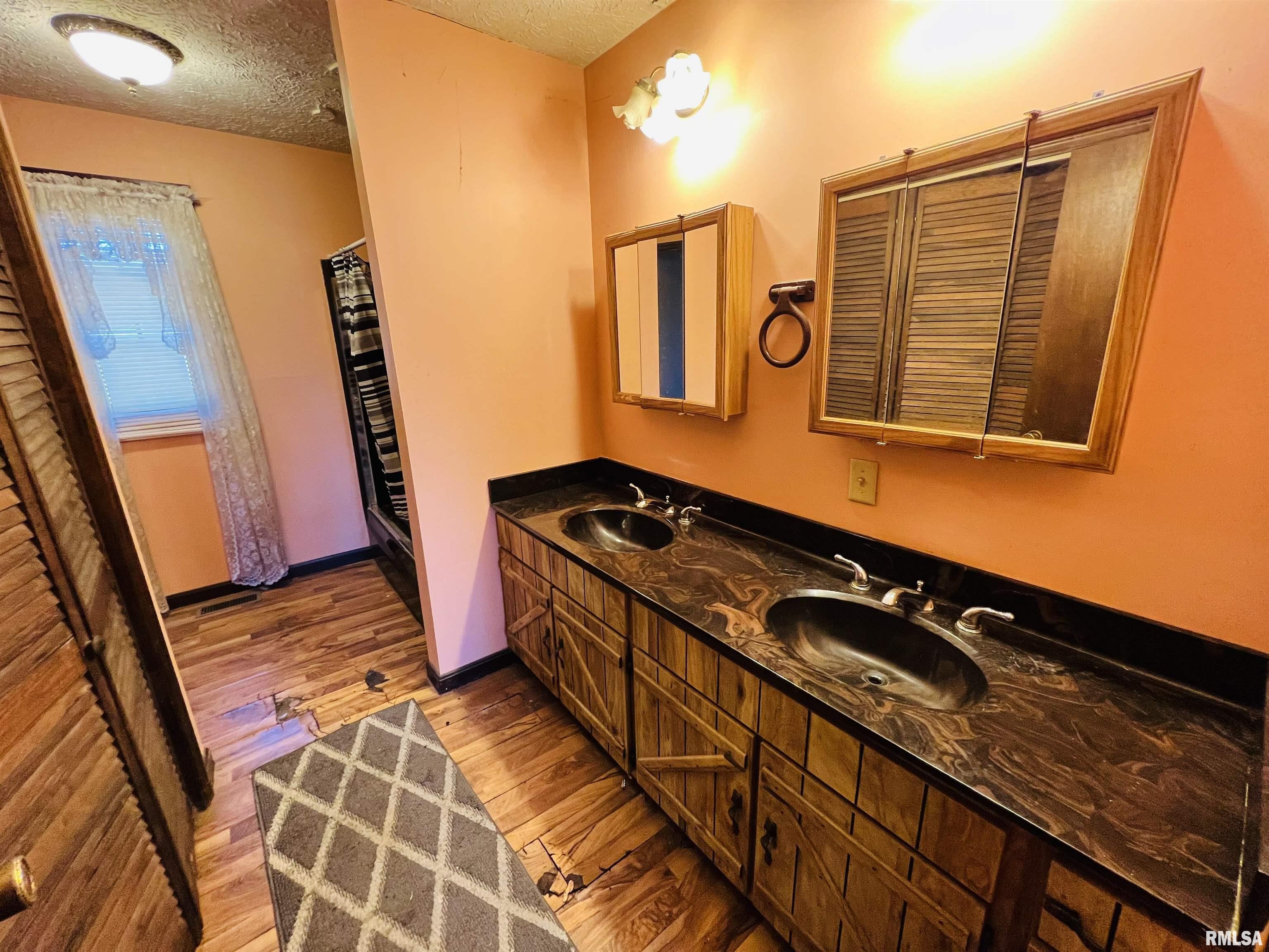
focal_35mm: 13
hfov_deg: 106.2
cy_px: 476
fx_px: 477
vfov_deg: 89.9
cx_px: 634
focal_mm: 1.57
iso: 320
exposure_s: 1/60
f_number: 1.8
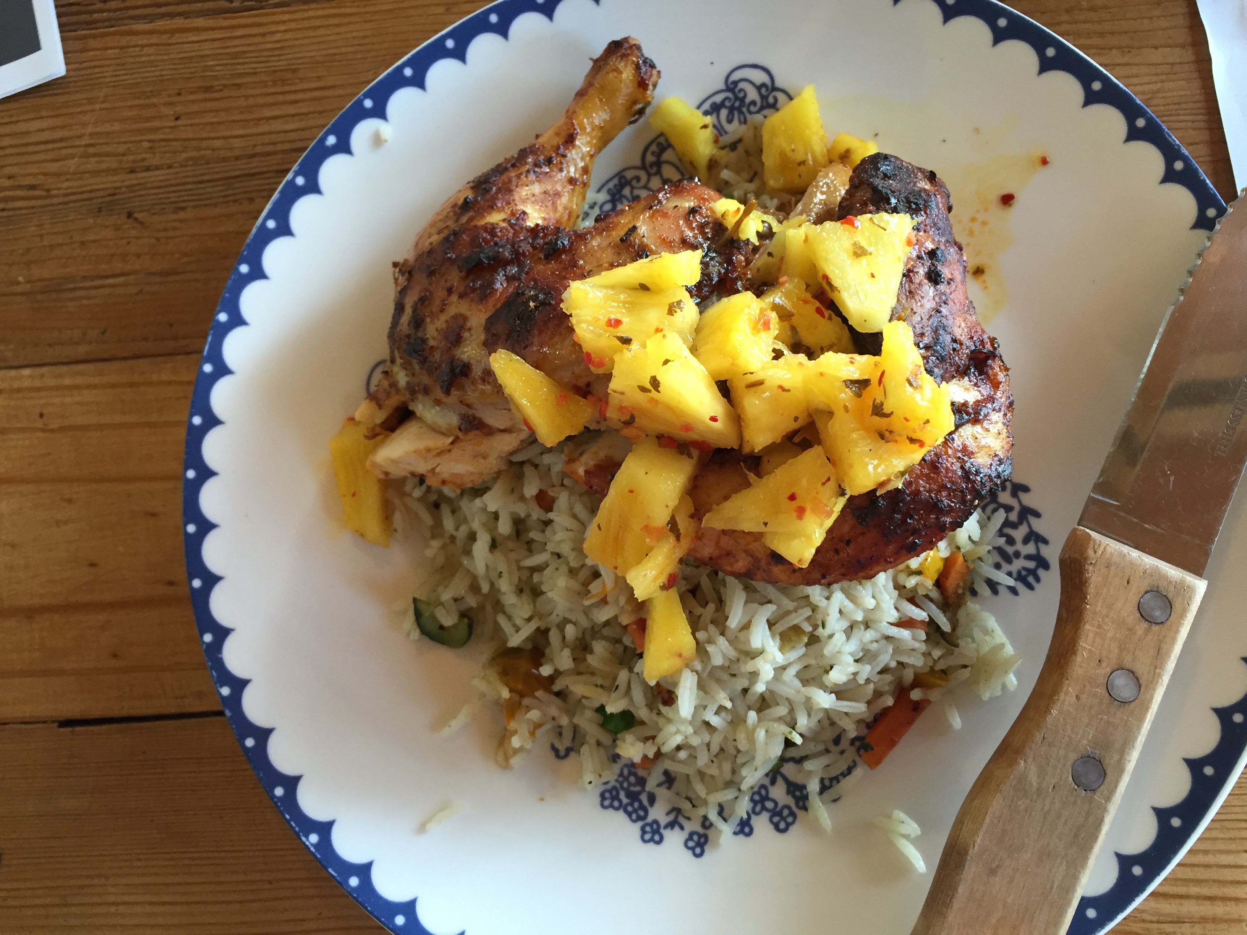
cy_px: 468
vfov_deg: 48.2
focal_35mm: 29
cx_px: 624
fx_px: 1045
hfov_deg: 61.7
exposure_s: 1/30
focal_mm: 4.15
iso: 100
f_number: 2.2
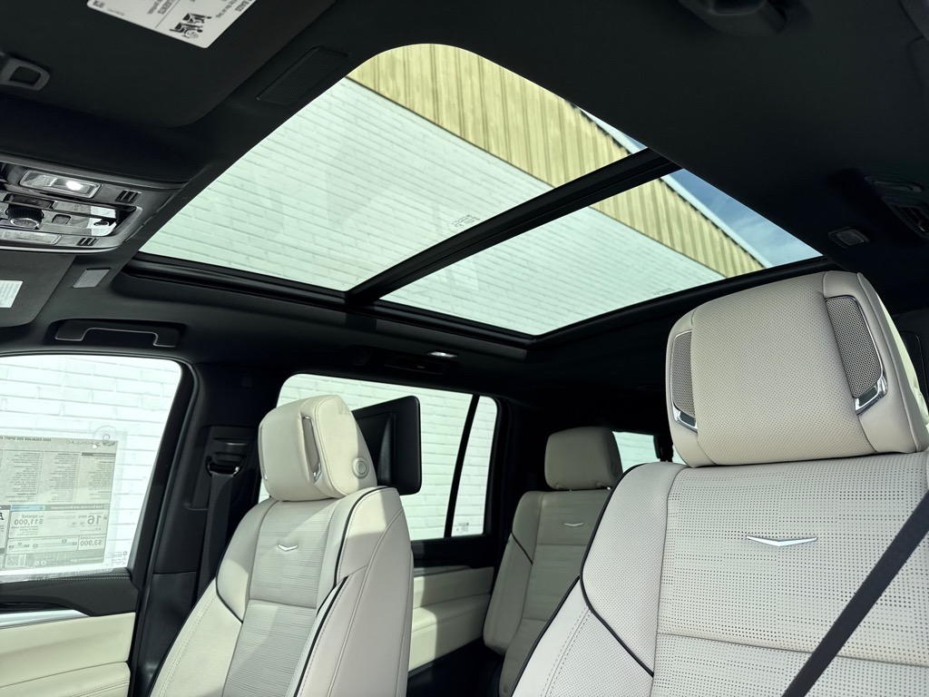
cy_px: 348
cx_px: 464
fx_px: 644
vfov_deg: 56.8
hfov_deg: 71.6
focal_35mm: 24
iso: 80
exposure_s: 1/1385
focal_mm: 6.76
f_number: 1.78
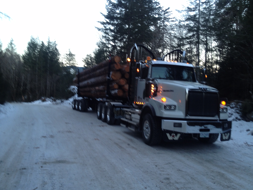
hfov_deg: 52.6
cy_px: 95
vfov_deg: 40.7
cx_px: 126
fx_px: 256
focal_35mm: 35
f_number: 2.4
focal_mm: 4.28
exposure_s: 1/30
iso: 50
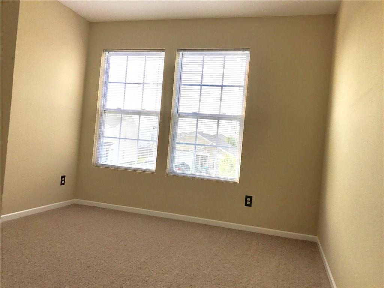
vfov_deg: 49.7
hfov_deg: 63.4
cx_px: 192
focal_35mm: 28
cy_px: 144
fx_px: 311
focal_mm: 3.99
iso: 20
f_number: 1.8
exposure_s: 1/544
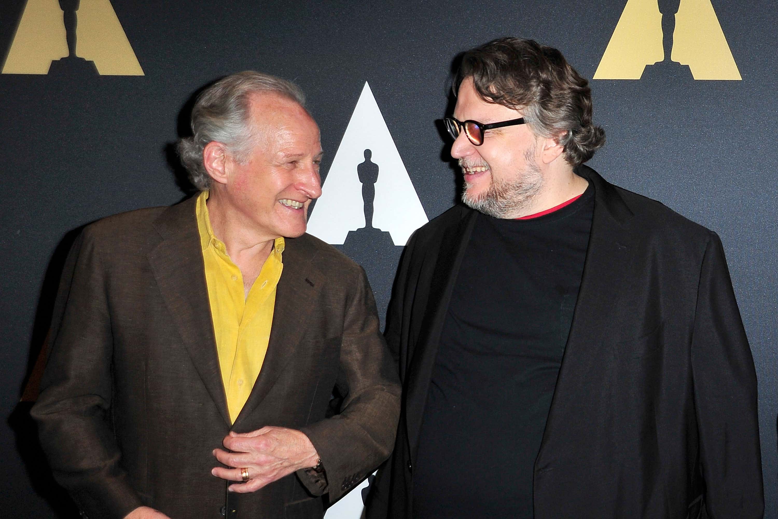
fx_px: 821
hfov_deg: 50.7
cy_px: 260
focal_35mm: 38
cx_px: 389
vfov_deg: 35.1
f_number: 6.3
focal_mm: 38
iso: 1000
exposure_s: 1/100
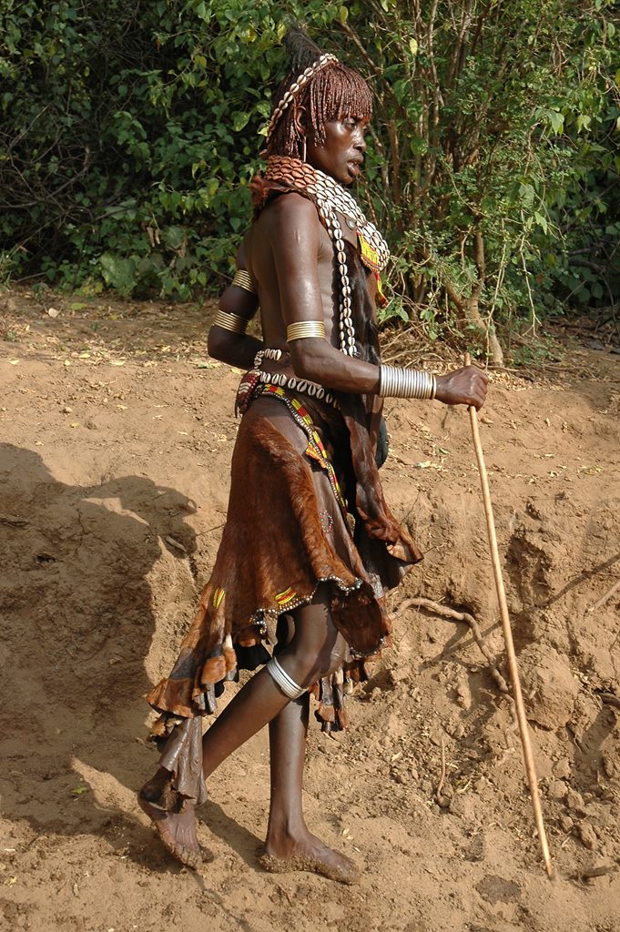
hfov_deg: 26.4
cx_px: 310
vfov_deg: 38.9
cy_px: 466
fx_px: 1320
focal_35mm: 51
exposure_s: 1/500
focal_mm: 34
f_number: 4.2
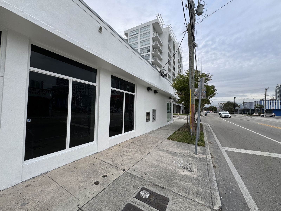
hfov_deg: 102.1
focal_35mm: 14
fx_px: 114
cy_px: 106
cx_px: 140
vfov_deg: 85.7
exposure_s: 1/144
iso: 40
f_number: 2.2
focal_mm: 2.22
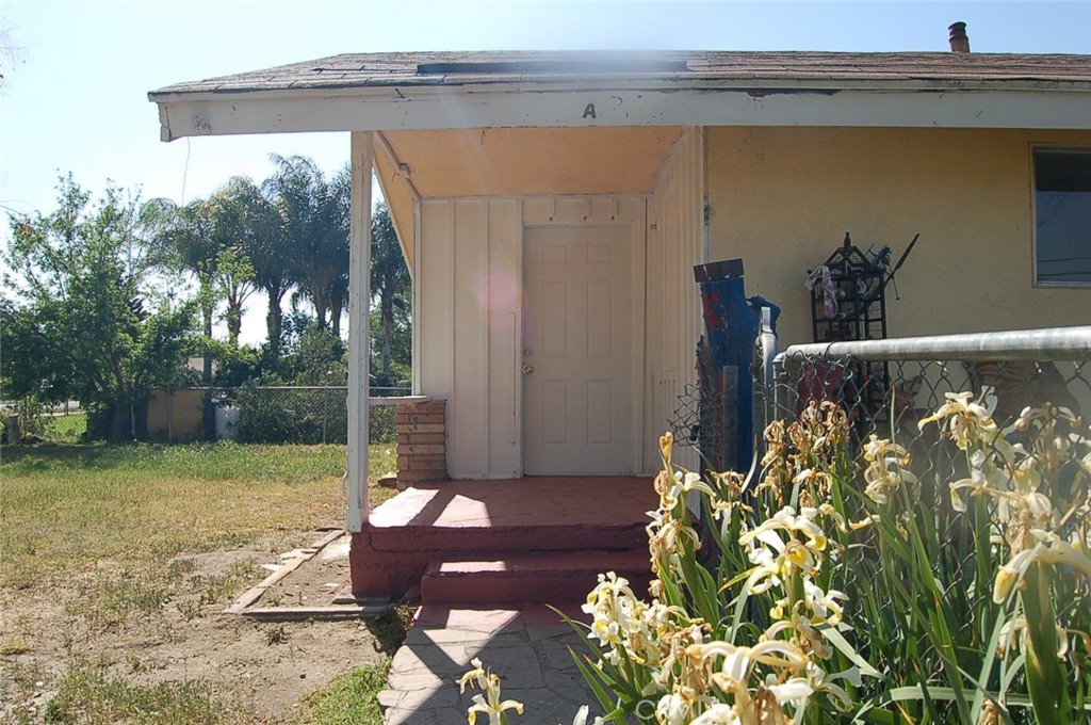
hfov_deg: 67.4
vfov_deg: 47.8
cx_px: 546
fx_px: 817
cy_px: 362
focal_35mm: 27
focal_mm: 18
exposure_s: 1/250
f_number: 9
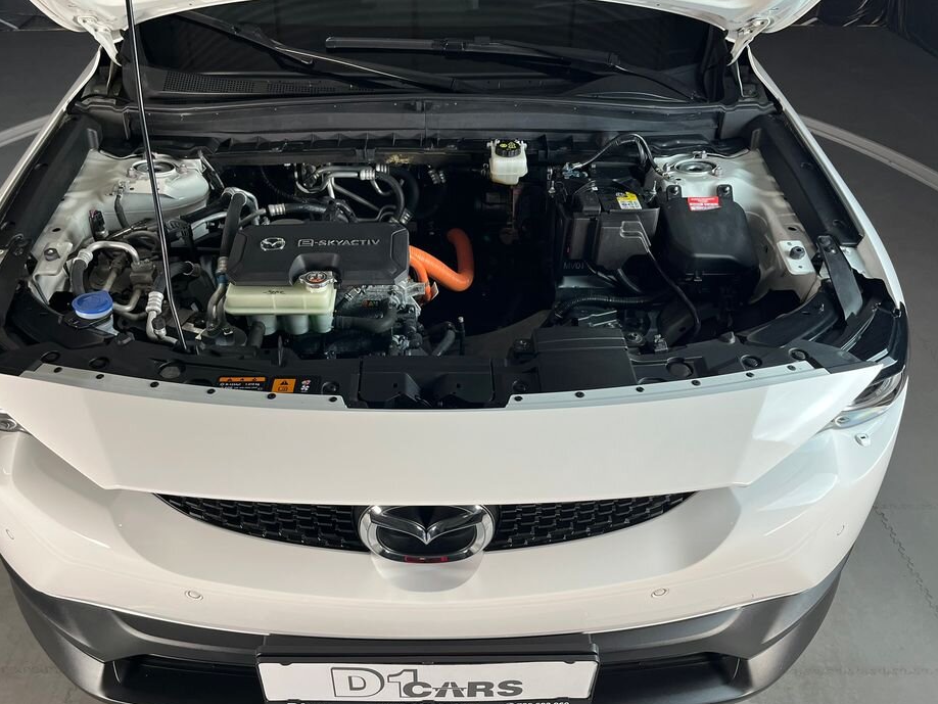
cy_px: 375
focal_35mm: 29
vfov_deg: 48.2
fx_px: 786
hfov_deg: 61.5
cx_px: 424
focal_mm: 5.1
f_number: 1.6
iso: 125
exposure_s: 1/121
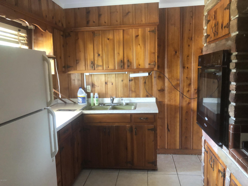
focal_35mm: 28
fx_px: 201
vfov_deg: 49.7
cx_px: 124
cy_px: 93
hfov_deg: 63.4
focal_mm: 3.99
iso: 320
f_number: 1.8
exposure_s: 1/60
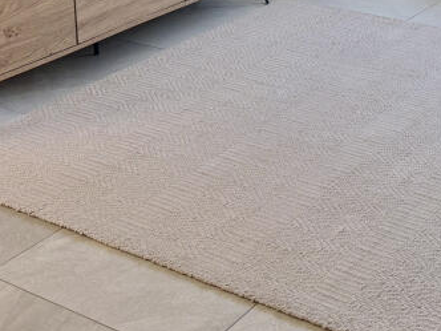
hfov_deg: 25.2
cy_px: -144
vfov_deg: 18.1
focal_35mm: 74
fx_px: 943
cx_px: 425
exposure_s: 1/165
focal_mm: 6.76
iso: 100
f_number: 1.78
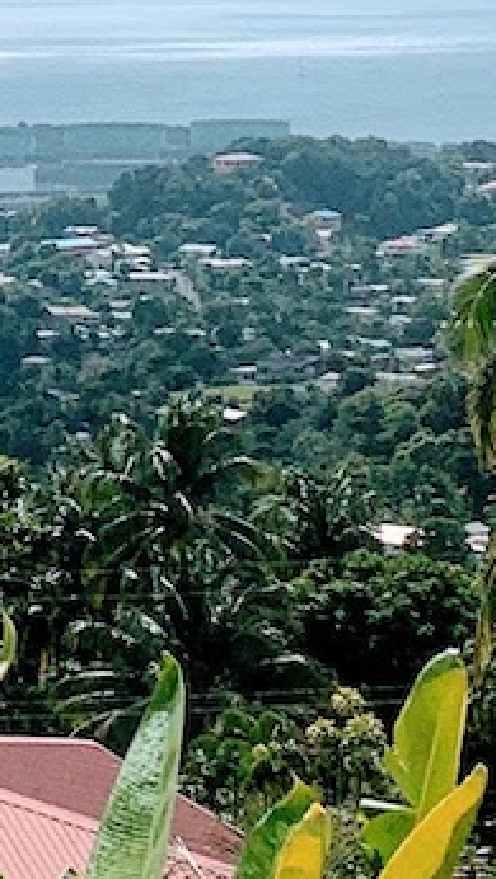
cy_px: -229
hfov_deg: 7.6
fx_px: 3665
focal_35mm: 157
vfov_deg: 13.3
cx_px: -331
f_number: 1.8
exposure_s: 1/11765
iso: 25
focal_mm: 4.25
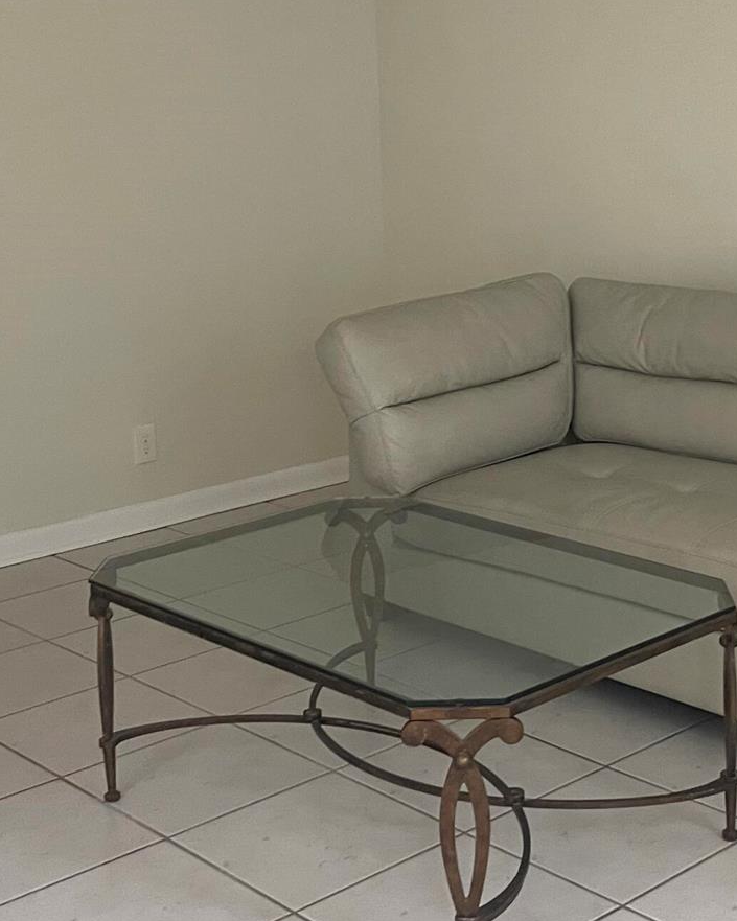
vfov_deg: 31.5
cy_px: 247
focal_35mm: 59
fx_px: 1608
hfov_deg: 25.6
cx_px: 516
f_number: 1.6
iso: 160
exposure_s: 1/60
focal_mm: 4.2
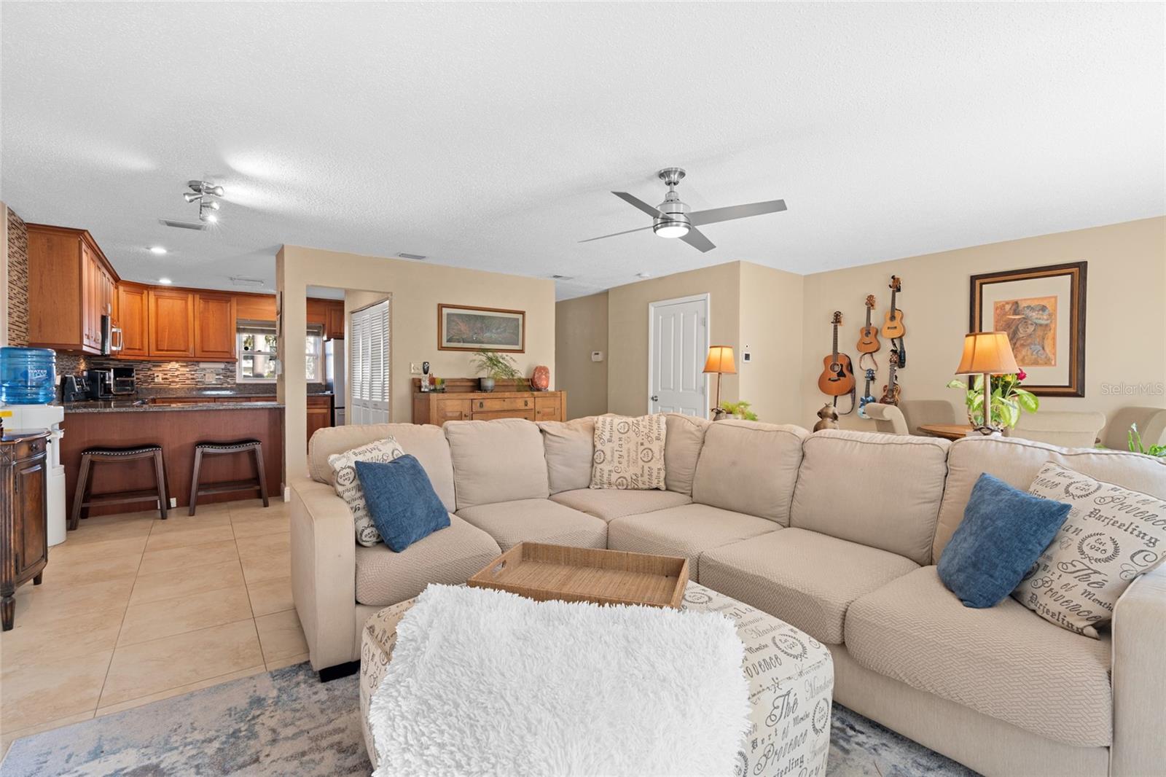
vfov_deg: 73.7
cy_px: 388
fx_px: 518
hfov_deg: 96.7
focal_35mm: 16
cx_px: 583
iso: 250
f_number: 9
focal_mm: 16
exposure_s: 1
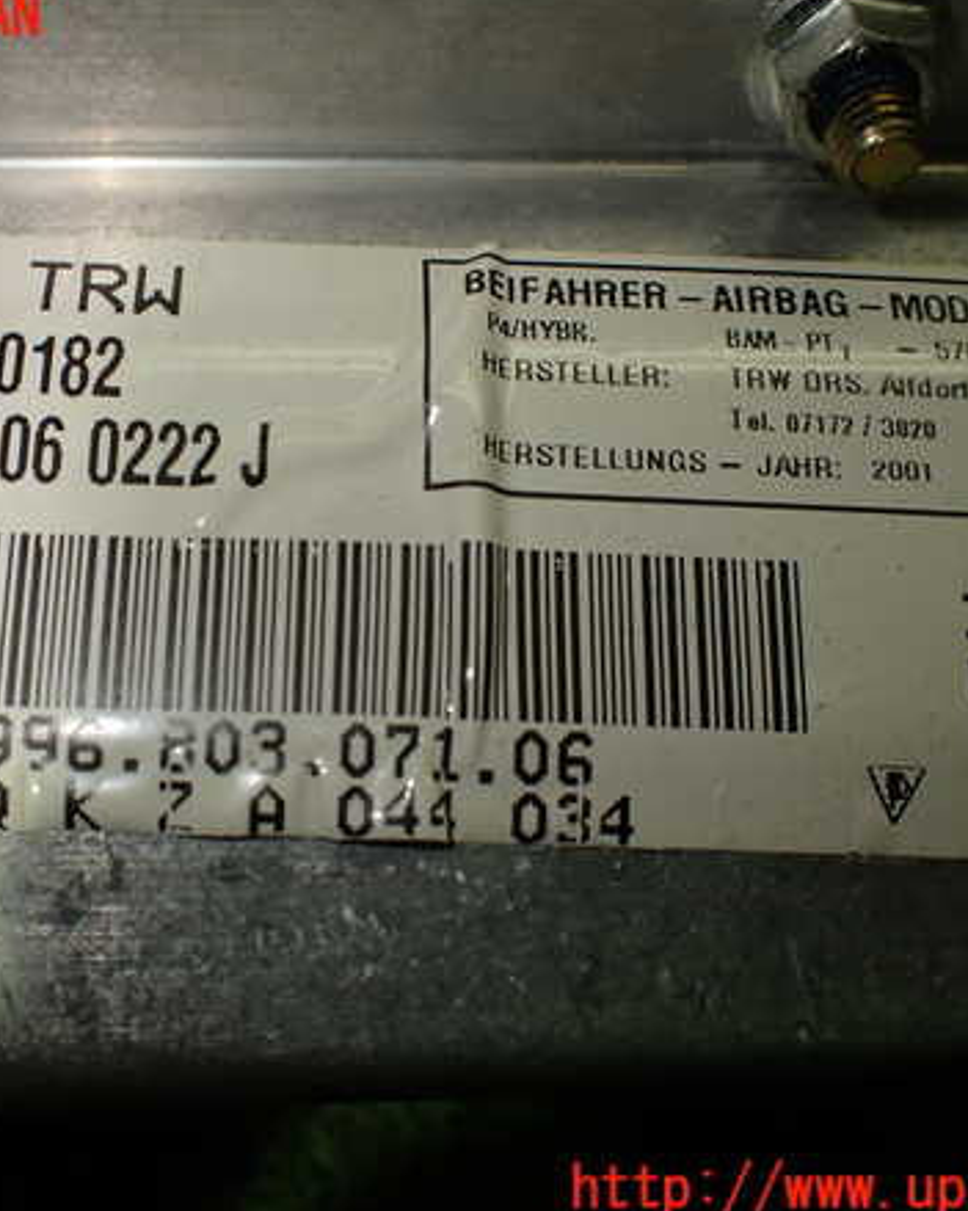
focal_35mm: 40
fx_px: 1433
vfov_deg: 45.8
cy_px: 604
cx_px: 367
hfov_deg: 37.1
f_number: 3.2
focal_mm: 5.4
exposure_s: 1/160
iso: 100
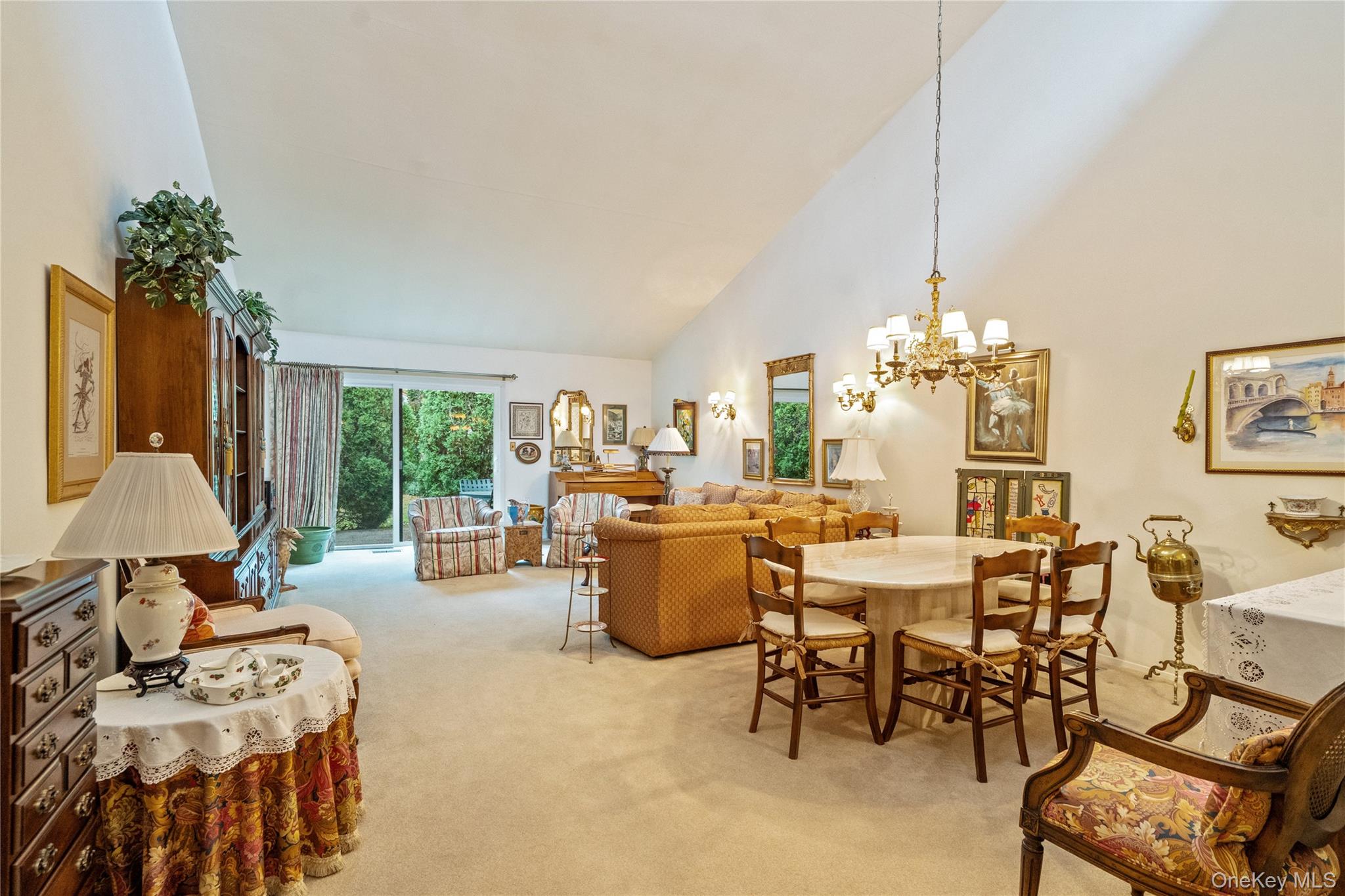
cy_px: 448
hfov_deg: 96.7
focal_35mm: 16
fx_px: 598
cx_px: 672
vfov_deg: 73.7
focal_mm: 16
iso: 4000
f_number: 5.6
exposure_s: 1/10
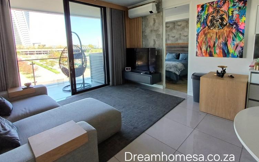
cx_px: 132
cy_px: 65
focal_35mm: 18
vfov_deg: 64.4
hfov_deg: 91.1
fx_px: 127
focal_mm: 1.64
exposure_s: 1/100
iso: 80
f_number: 2.2
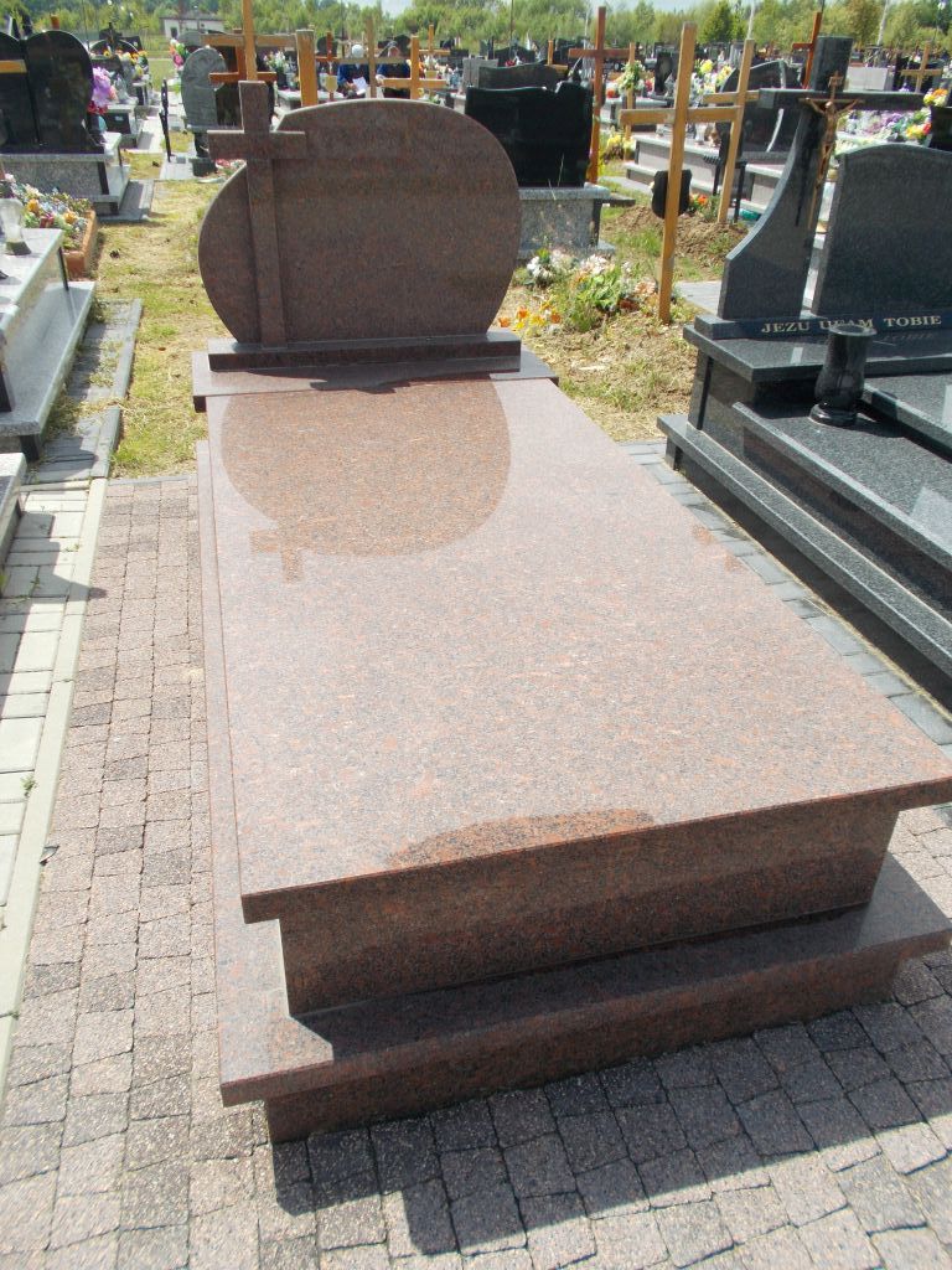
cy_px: 635
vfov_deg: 67.3
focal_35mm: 26
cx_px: 476
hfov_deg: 53.1
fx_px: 953
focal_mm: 4.6
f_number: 8
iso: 80
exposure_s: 1/125
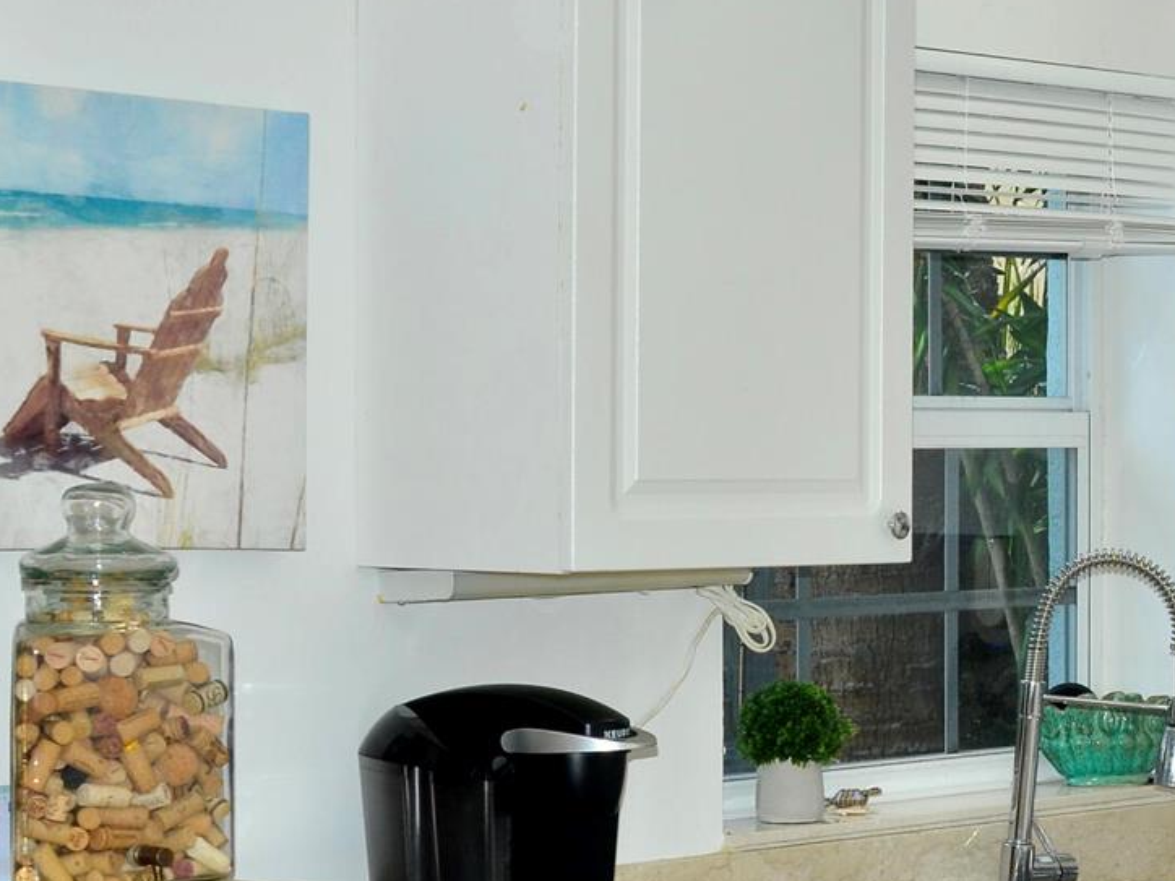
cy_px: 561
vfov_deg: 13.0
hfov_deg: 16.7
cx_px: 1319
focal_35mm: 114
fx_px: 3870
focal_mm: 28
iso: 250
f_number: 7.1
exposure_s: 1/100
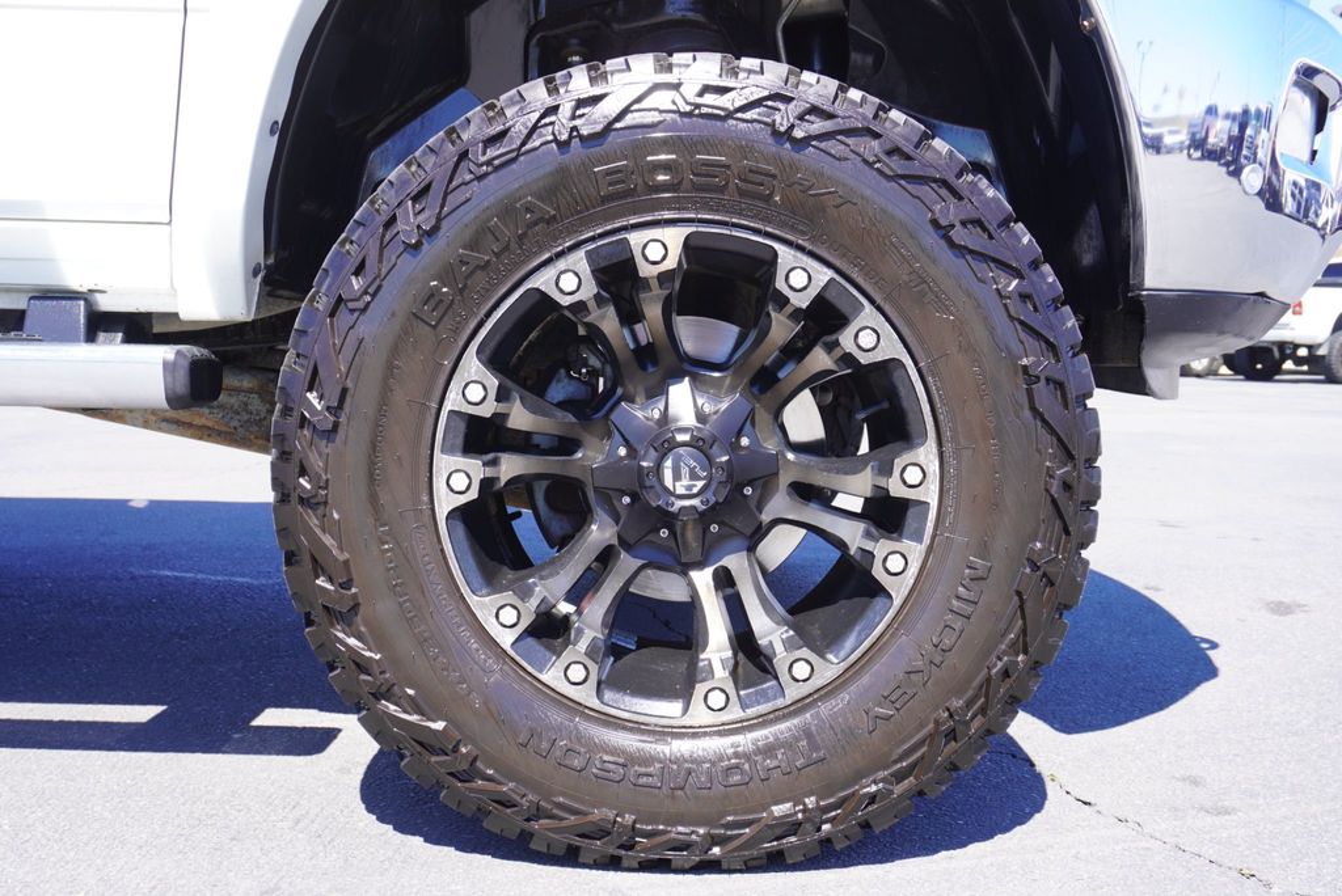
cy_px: 448
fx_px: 1343
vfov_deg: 36.9
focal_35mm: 36
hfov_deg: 53.1
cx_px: 671
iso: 100
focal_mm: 24
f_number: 6.3
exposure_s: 1/100
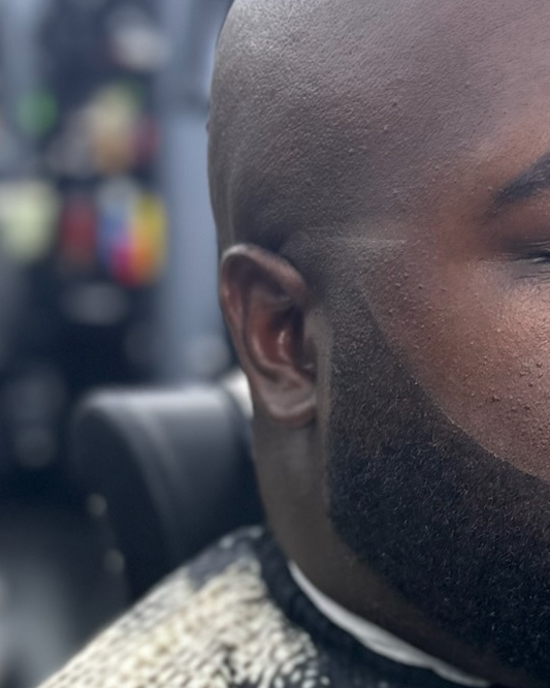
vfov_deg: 24.6
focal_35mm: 72
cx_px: 382
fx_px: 1465
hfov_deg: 21.2
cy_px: 760
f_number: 1.78
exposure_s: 1/124
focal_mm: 6.86
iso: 125
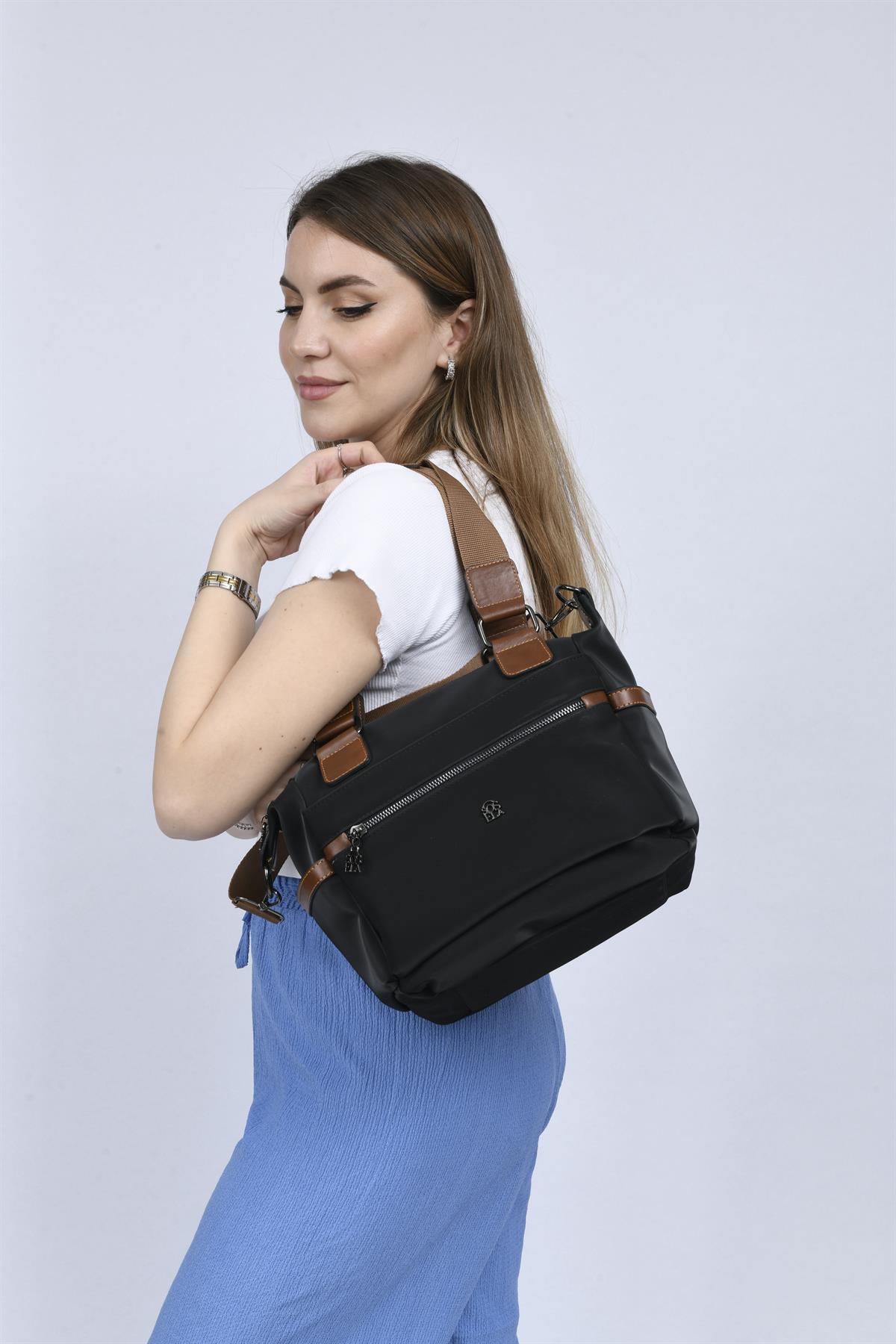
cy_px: 672
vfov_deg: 28.8
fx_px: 2613
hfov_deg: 19.5
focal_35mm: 70
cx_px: 448
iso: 125
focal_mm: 70
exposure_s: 1/160
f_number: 13
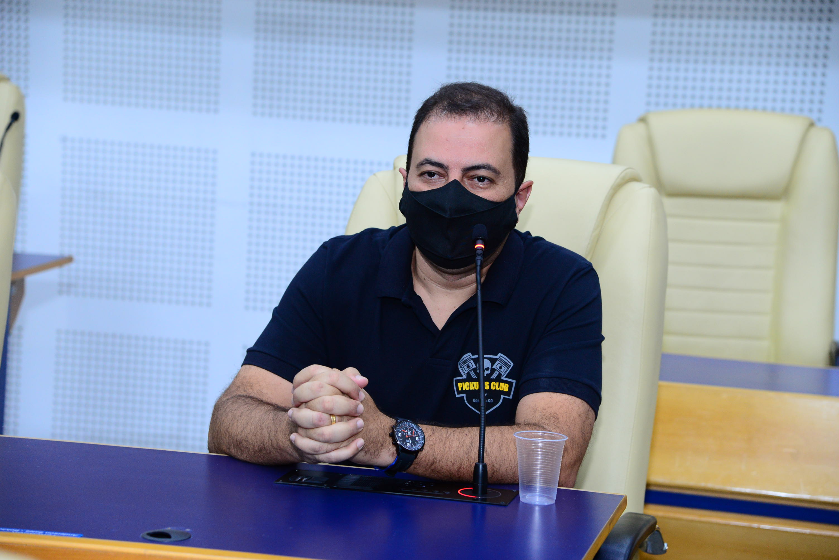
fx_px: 2145
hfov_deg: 22.1
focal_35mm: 92
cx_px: 420
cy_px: 280
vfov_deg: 14.9
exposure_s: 1/60
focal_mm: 92
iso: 1600
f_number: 5
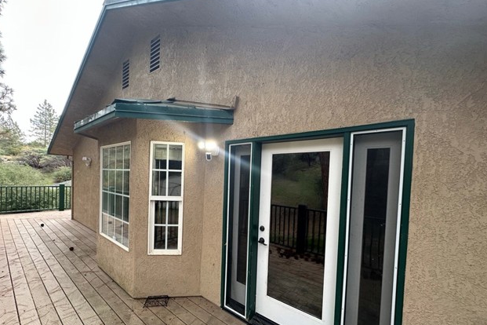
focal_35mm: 15
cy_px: 183
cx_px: 245
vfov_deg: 77.0
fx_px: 203
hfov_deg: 100.4
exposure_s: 1/99
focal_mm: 2.22
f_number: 2.2
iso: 100
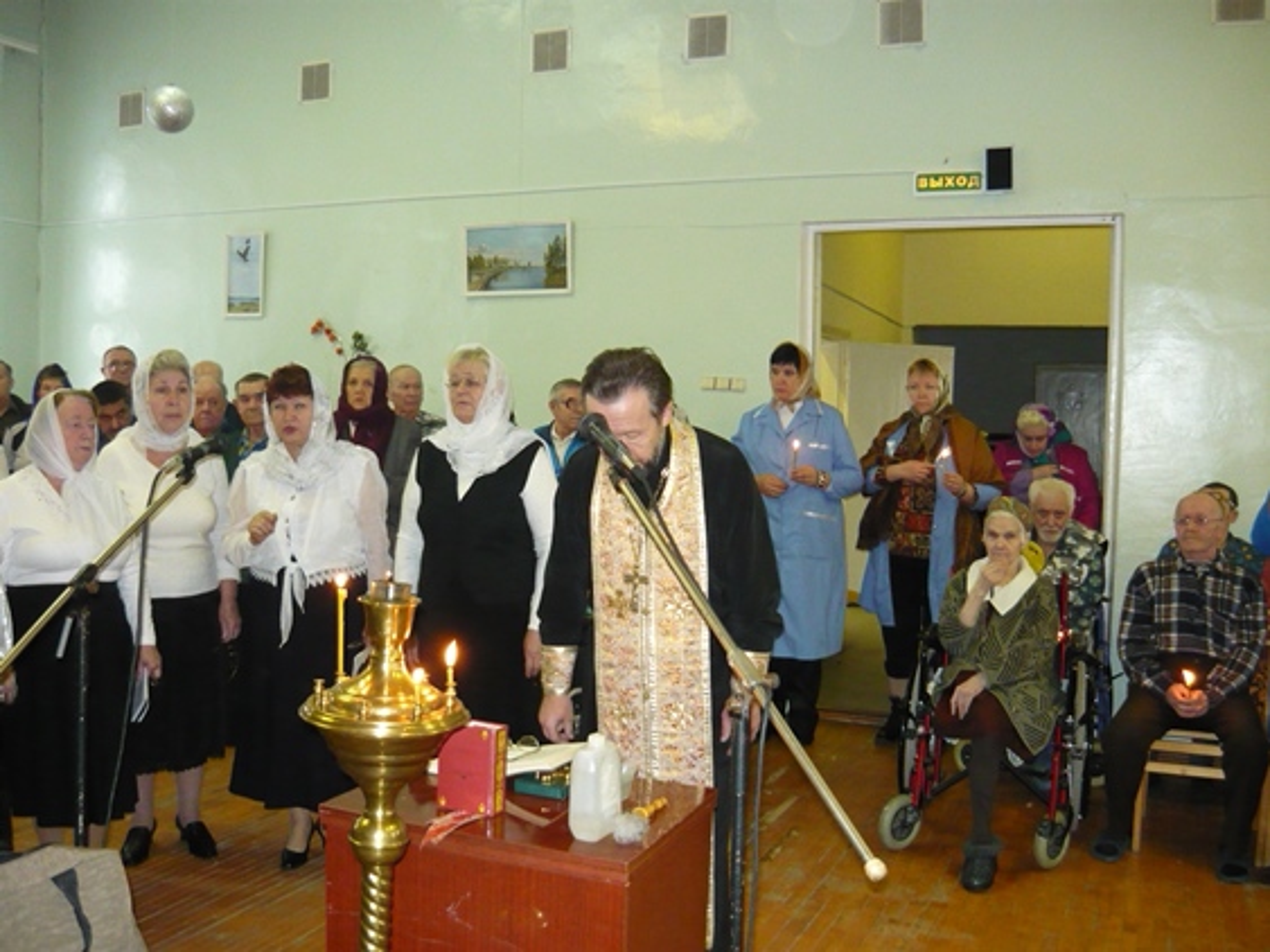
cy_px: 476
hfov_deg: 55.4
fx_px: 1210
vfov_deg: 42.9
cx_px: 635
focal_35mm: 33
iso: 500
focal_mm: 5.5
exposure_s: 1/30
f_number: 2.8
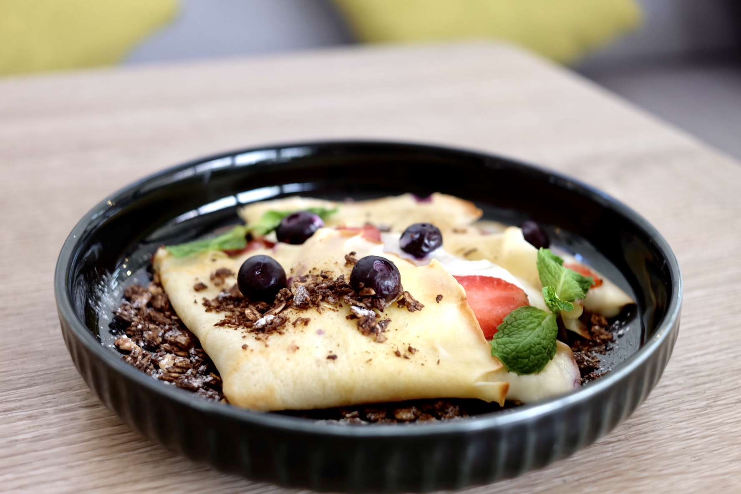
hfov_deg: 47.4
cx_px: 370
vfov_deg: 32.6
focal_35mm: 41
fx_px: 844
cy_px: 247
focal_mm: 27
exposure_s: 1/25
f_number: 2.8
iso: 200
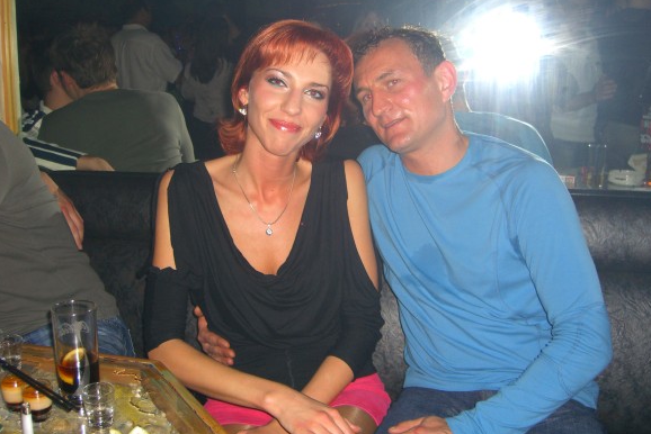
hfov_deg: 47.4
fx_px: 742
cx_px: 333
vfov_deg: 32.6
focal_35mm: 41
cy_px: 186
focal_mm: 7.9
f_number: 2.8
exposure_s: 1/60
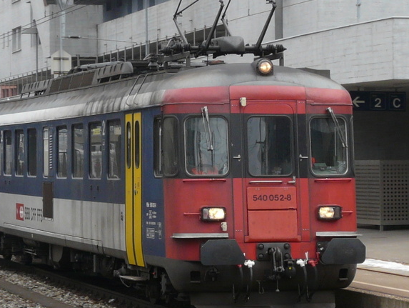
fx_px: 1384
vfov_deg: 12.7
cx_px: 198
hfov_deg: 16.8
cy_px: 138
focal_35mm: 117
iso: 100
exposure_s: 1/160
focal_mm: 11.1
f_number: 4
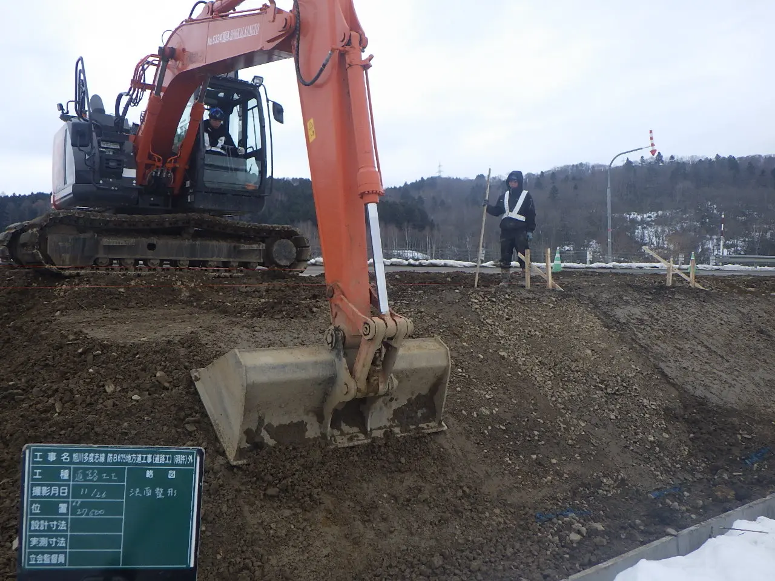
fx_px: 627
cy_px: 290
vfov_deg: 49.7
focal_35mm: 28
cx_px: 388
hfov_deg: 63.4
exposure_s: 1/160
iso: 125
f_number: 3.5
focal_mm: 5
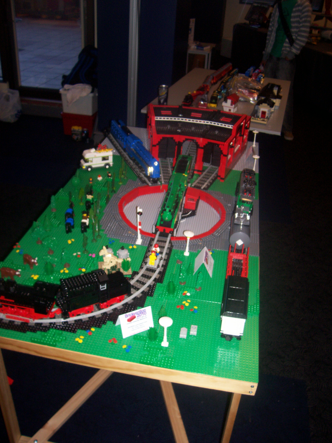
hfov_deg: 41.8
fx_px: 435
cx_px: 166
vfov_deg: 54.0
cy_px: 222
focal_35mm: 34
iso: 80
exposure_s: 1/64
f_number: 2.7
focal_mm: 5.6
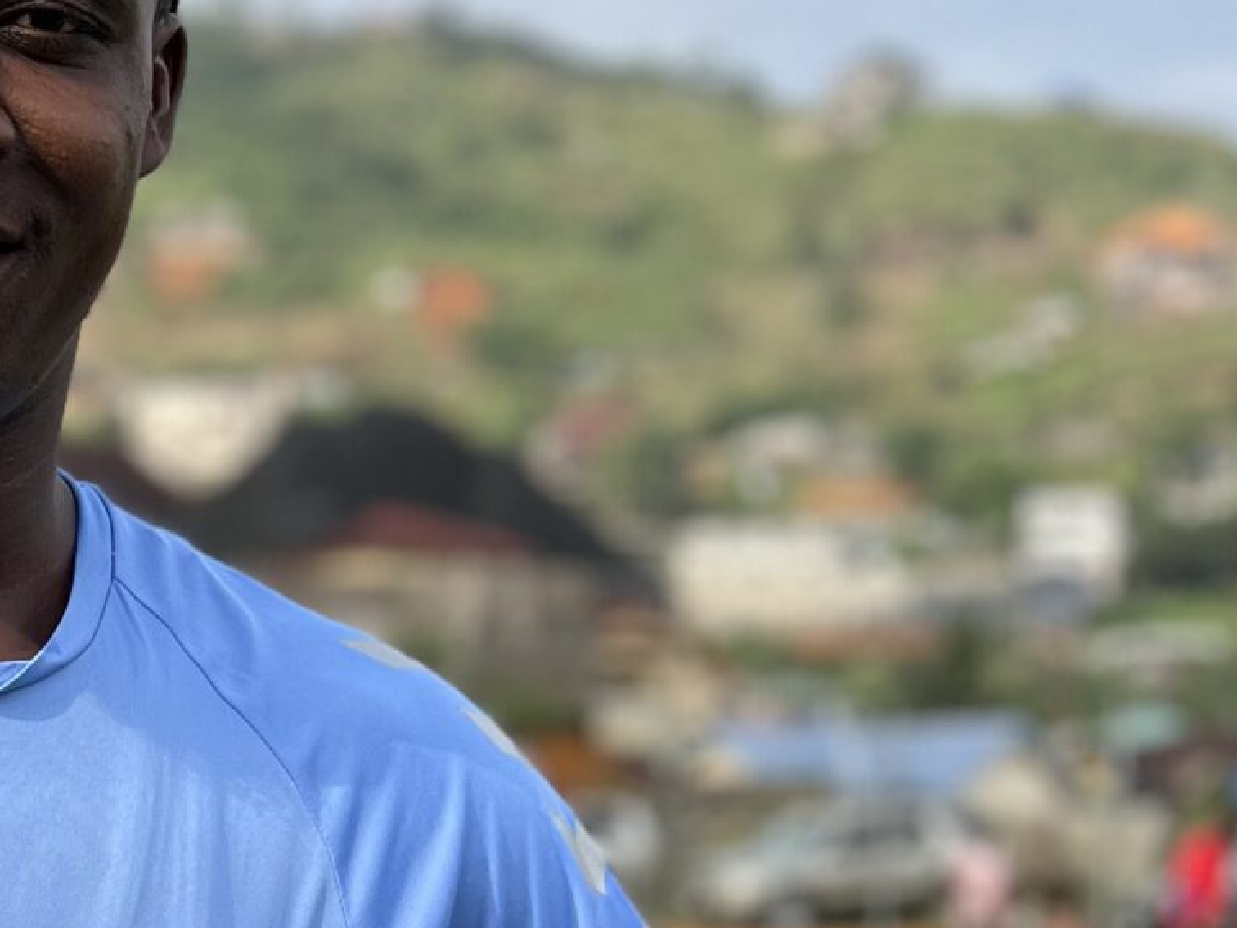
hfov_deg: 21.5
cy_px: 1198
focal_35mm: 88
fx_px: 3145
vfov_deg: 15.9
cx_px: -3
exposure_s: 1/2695
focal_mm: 5.7
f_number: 1.5
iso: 50
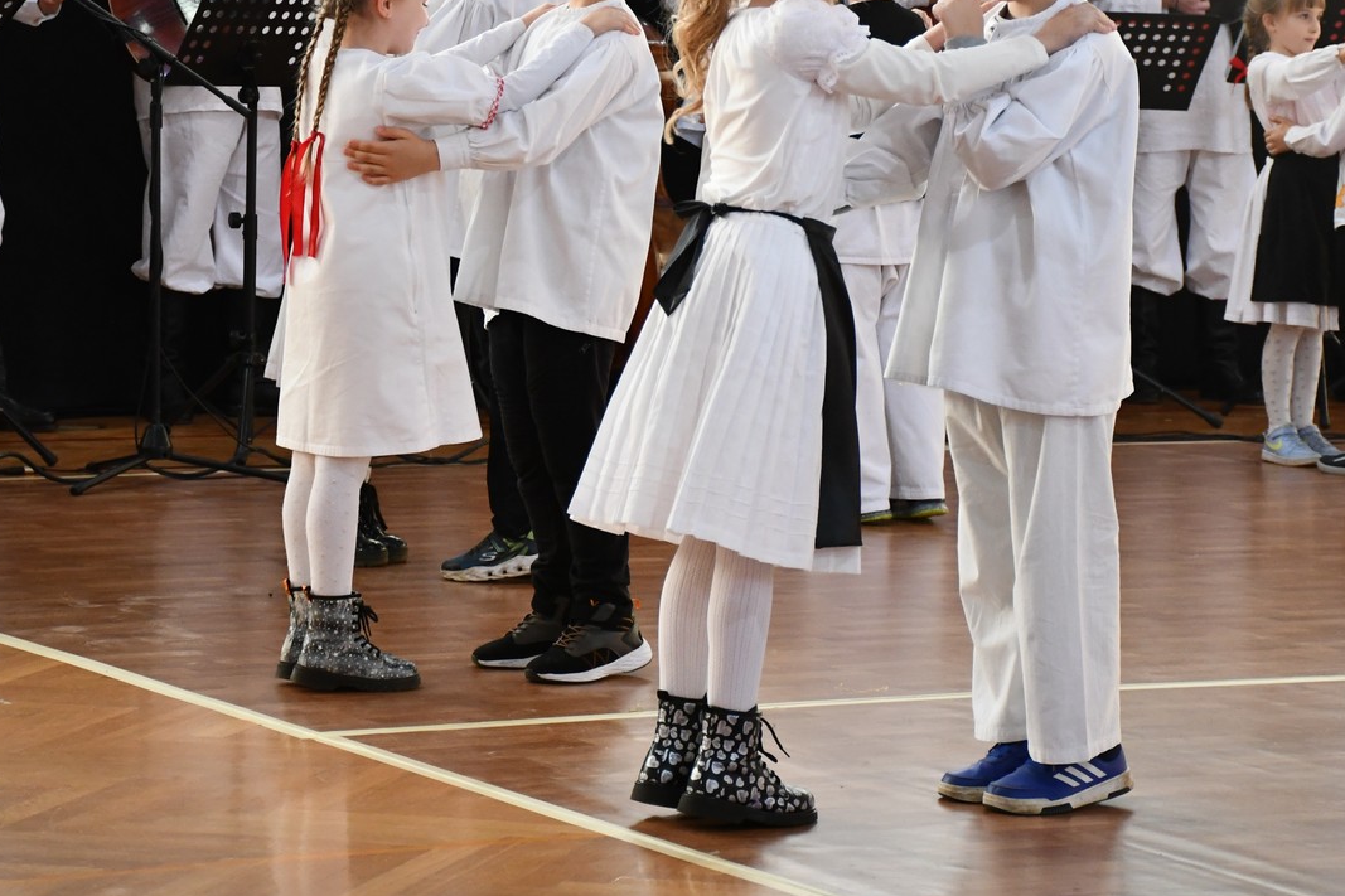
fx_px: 5043
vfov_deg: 10.1
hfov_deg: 15.2
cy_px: 251
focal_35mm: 135
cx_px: 669
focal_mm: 60
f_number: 5
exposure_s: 1/125
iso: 2000
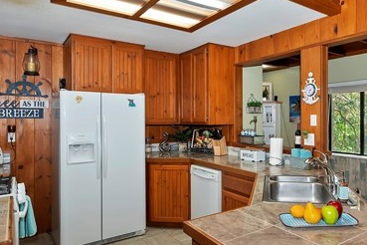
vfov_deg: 49.6
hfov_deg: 67.9
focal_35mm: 26
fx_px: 265
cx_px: 238
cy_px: 120
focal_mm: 10
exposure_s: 1/30
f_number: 8
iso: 400
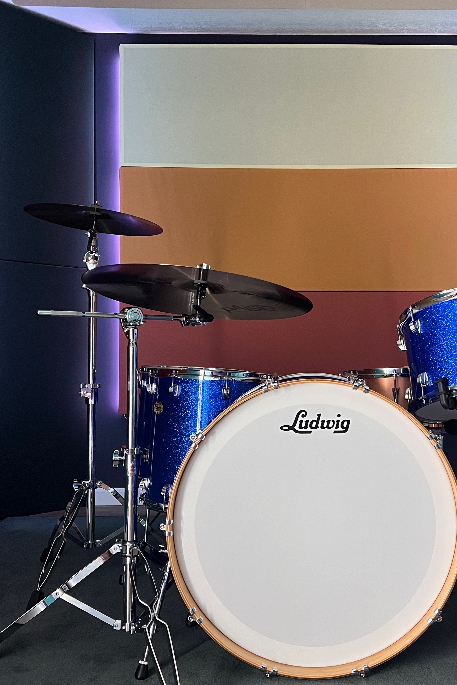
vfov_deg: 51.9
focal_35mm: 37
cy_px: 348
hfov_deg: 35.5
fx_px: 705
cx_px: 314
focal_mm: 5.7
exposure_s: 1/40
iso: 400
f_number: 1.5
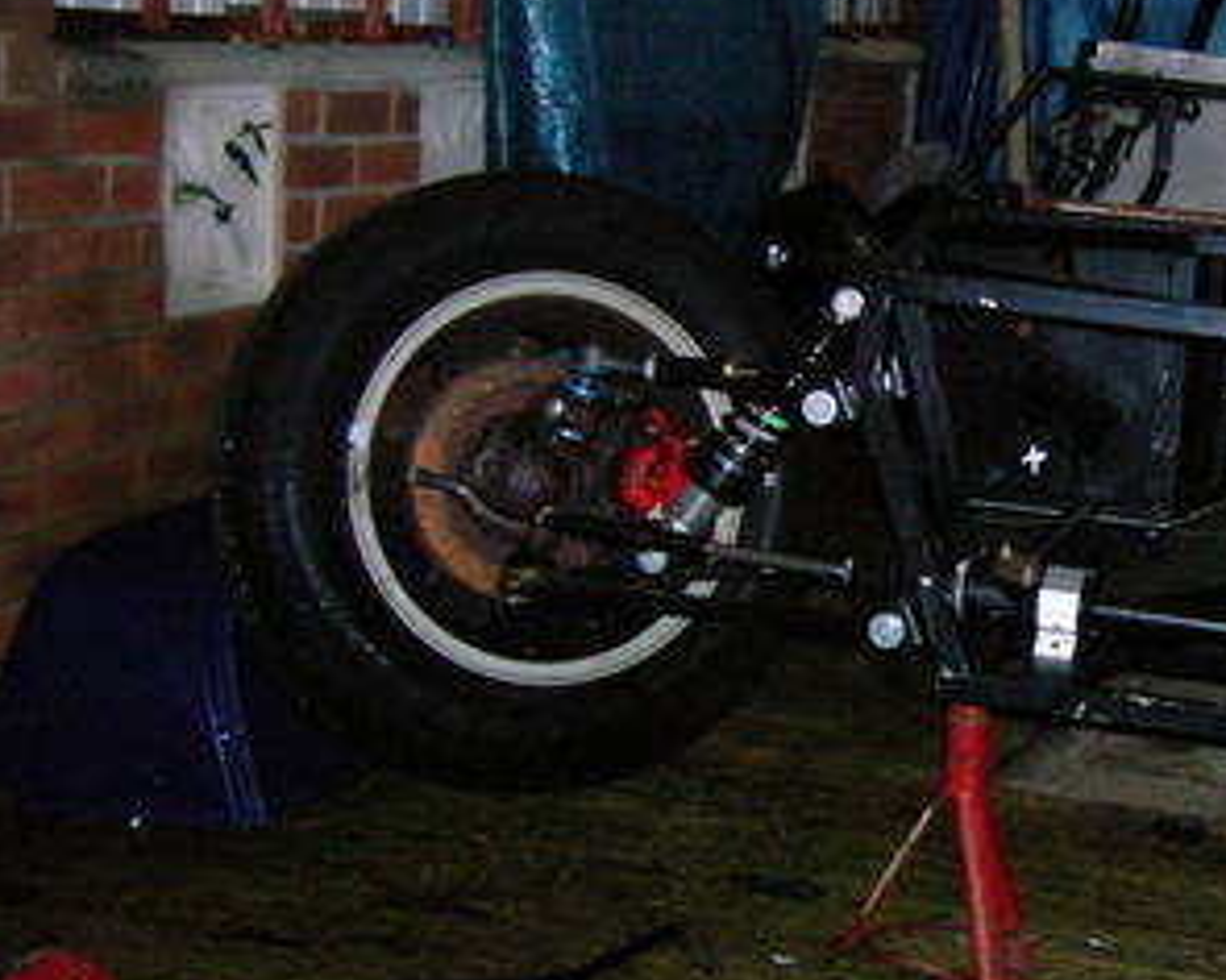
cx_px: 1251
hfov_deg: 25.0
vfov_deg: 21.3
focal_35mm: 72
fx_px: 2613
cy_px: 463
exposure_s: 1/60.1
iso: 200
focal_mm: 5.7
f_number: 2.9
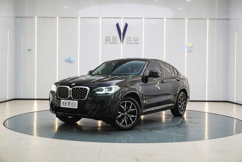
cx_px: 121
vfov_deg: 30.8
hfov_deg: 45.0
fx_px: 292
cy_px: 81
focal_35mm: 44
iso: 1000
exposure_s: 1/80
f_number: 6.3
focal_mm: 29
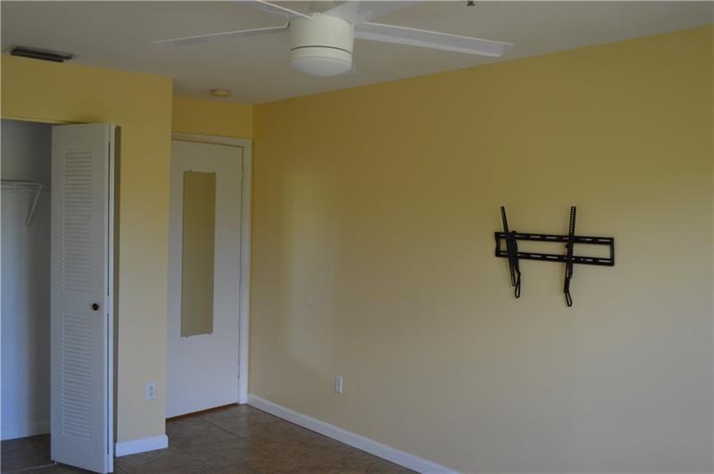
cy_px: 237
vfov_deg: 36.8
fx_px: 713
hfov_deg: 53.2
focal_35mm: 36
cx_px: 357
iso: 400
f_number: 4
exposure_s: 1/60
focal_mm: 24
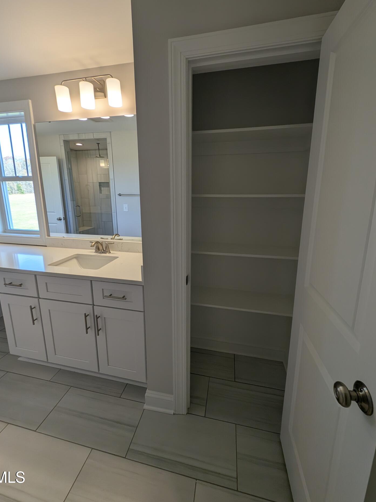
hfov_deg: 89.9
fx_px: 188
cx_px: 186
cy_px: 231
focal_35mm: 13
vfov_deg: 105.9
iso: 48
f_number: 1.95
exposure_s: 1/147
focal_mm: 2.23
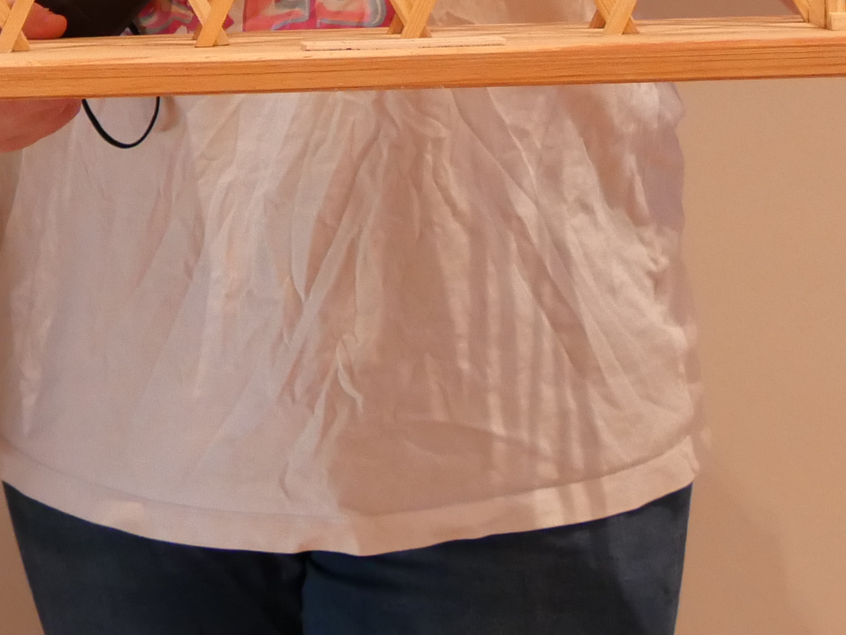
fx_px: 3763
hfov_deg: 12.5
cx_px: -143
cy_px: -566
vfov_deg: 9.1
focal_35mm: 154
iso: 1250
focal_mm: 19
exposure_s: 1/60
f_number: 3.8
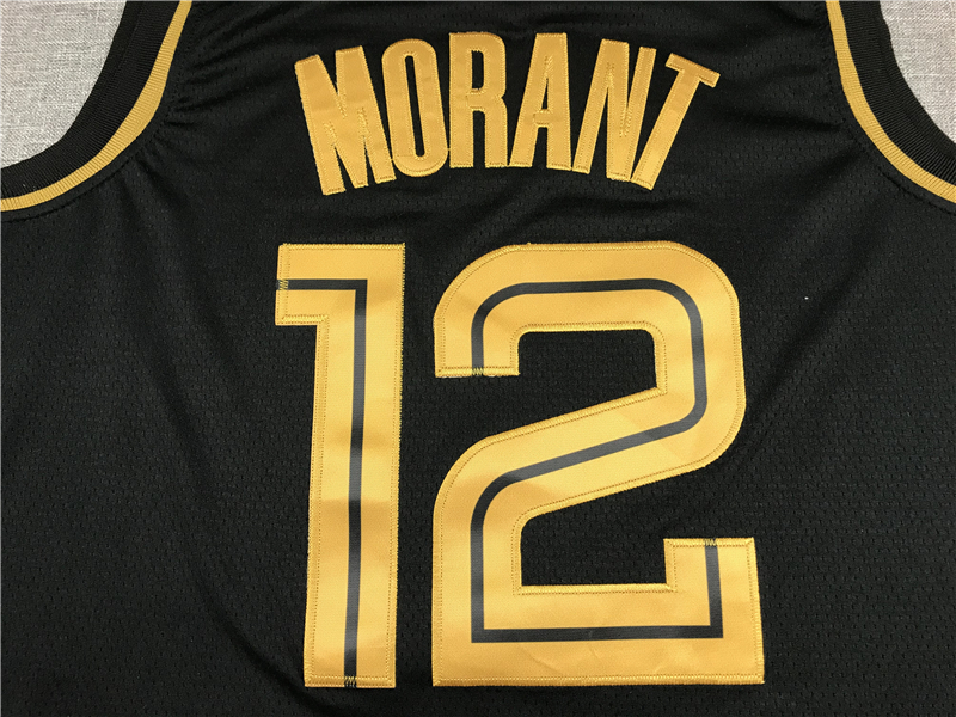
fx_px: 773
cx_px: 478
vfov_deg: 49.7
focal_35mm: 28
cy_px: 358
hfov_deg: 63.4
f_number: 1.8
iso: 32
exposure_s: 1/33
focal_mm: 3.99
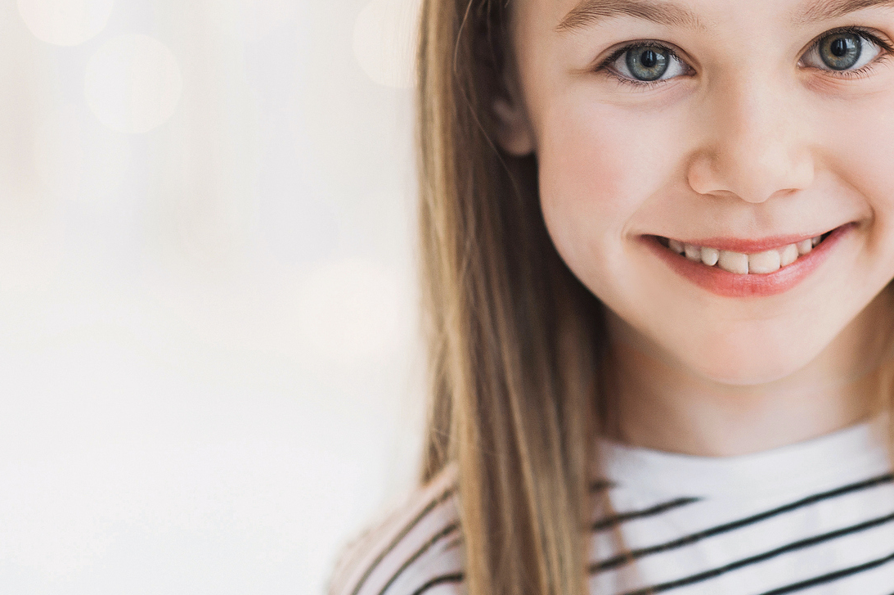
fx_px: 4094
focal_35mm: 165
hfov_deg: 12.5
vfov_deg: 8.3
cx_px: 550
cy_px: 141
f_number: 2
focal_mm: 85
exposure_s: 1/100
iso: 400
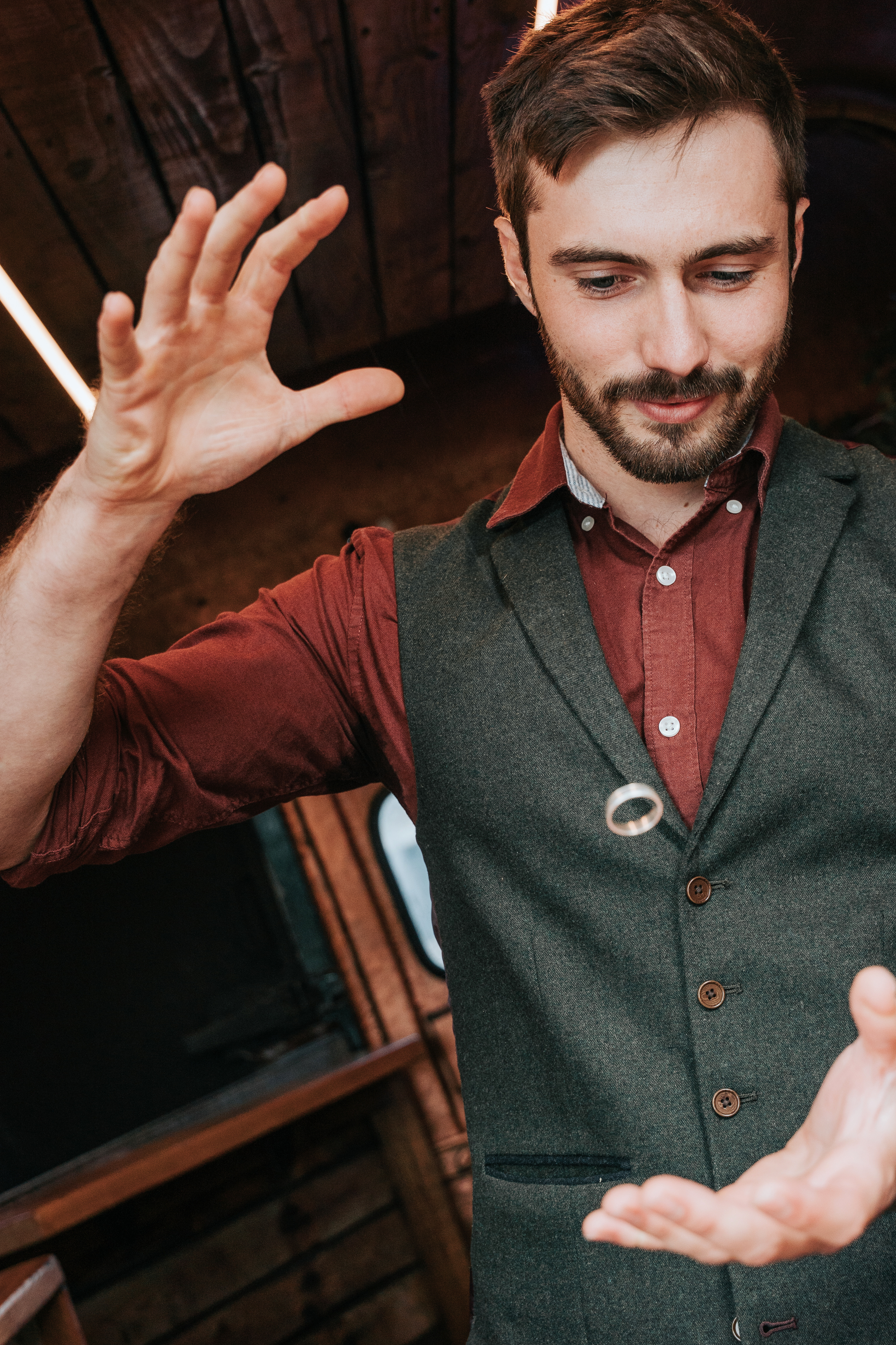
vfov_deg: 38.2
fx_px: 1938
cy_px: 705
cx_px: 562
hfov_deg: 26.0
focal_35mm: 52
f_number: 4.5
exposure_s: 1/400
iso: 400
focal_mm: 39.7
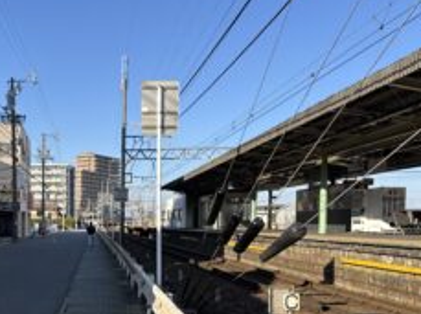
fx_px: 510
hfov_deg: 43.2
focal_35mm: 42
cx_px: 97
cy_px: 250
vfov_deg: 33.3
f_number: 1.78
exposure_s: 1/2959
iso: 80
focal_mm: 6.76
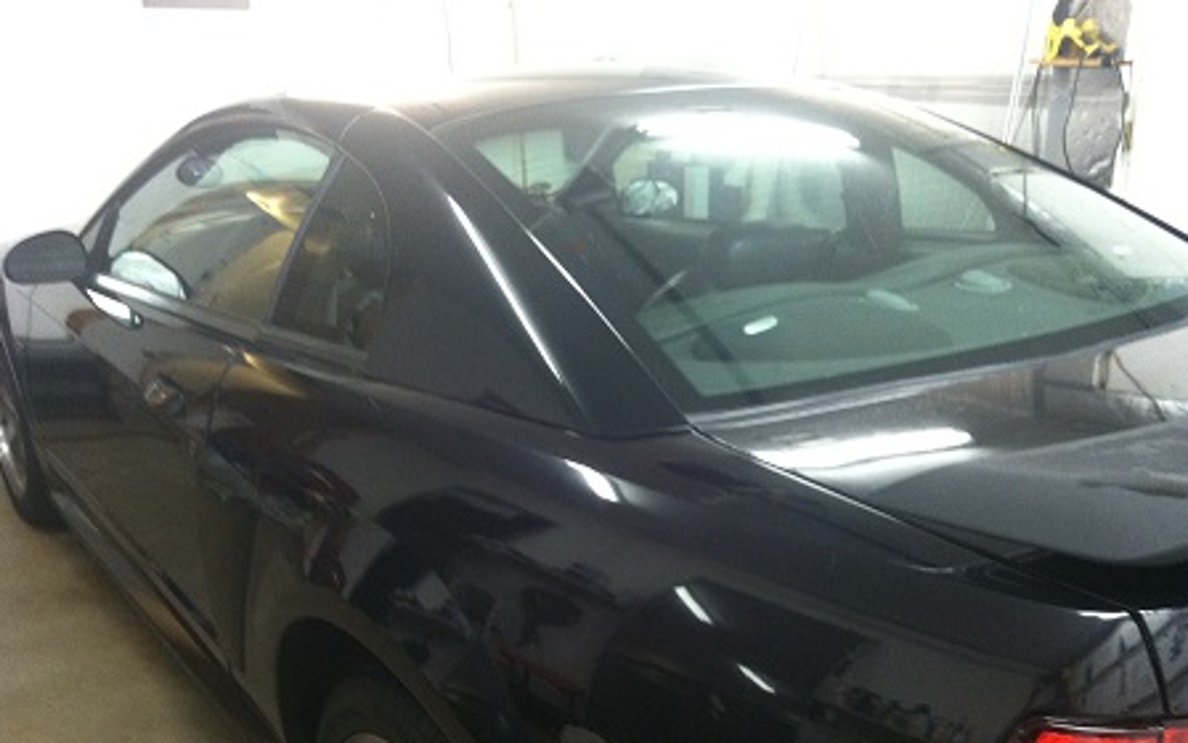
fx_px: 1230
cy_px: 368
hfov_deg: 51.5
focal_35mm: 38
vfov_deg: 33.6
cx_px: 602
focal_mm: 3.85
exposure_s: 1/15
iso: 200
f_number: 2.8
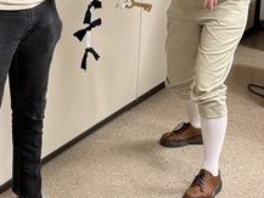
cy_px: 36
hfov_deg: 22.4
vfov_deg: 17.2
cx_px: 26
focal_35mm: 85
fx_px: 649
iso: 200
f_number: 1.78
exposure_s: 1/60
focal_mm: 6.76
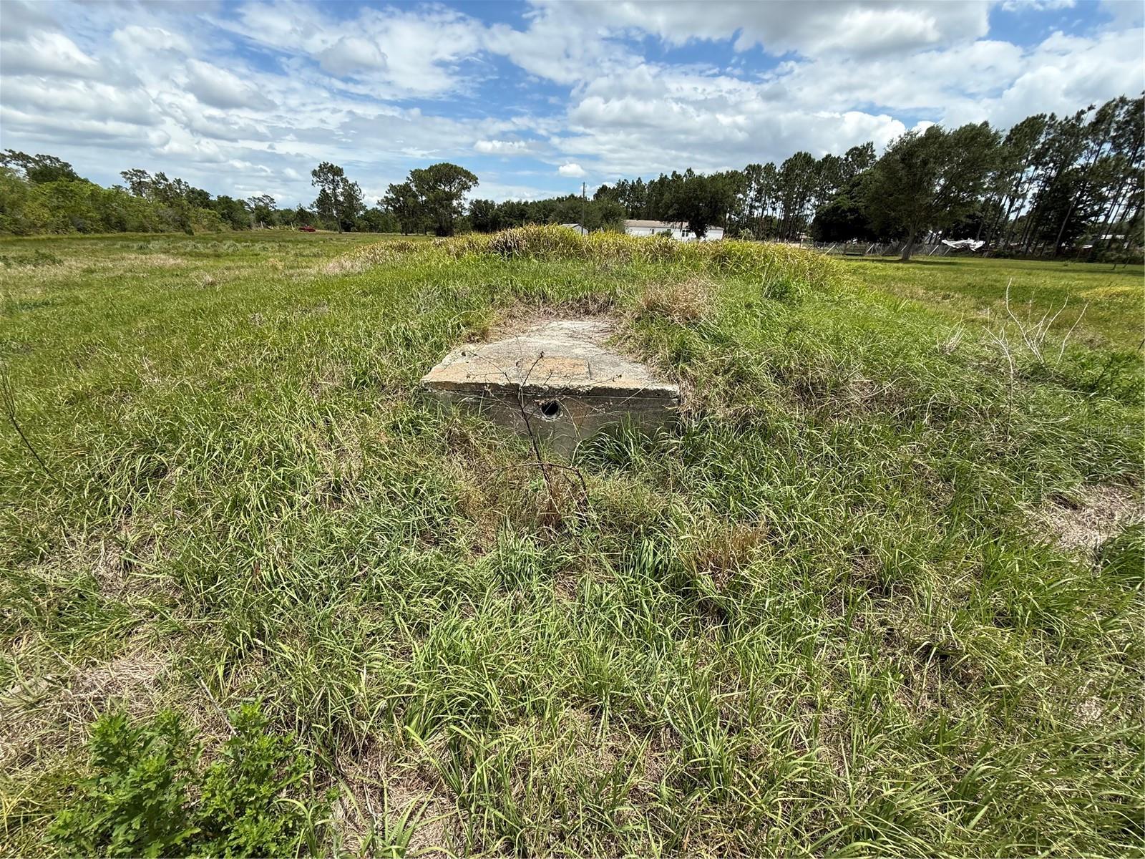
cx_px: 572
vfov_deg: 85.7
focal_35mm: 14
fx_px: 463
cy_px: 430
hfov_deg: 102.1
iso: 50
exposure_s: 1/1339
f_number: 2.2
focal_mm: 2.22
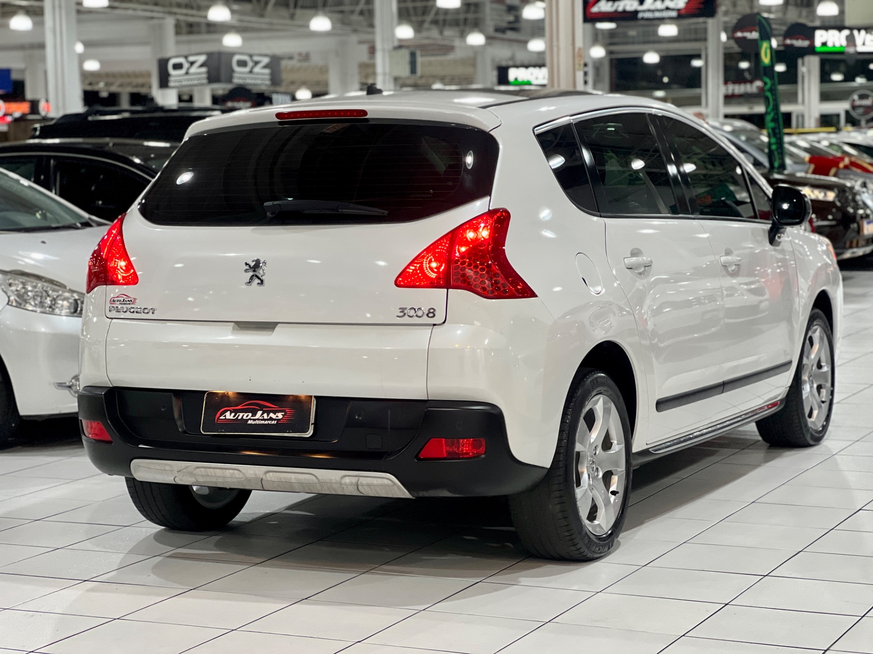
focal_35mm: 77
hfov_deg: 25.3
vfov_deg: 19.1
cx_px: 436
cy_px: 327
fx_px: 1942
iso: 250
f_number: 2.8
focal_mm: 9
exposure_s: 1/40
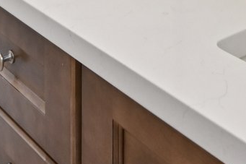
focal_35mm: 84
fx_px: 574
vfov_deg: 12.9
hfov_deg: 24.1
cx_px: 164
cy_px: -213
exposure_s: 1/50
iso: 400
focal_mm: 14
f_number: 8
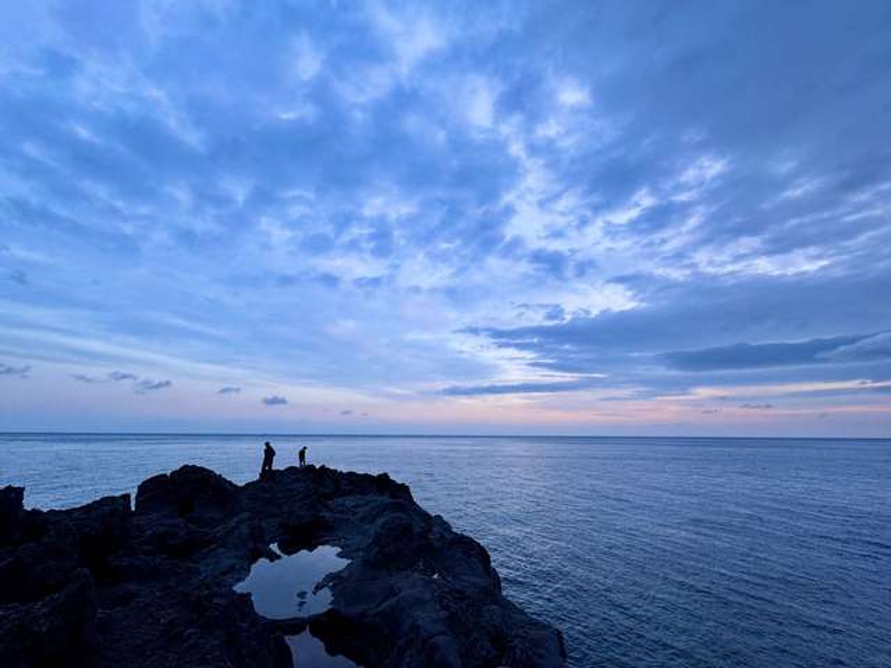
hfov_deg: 102.1
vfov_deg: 85.7
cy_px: 334
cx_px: 446
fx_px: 360
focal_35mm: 14
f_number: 2.2
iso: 80
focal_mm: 2.22
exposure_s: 1/99
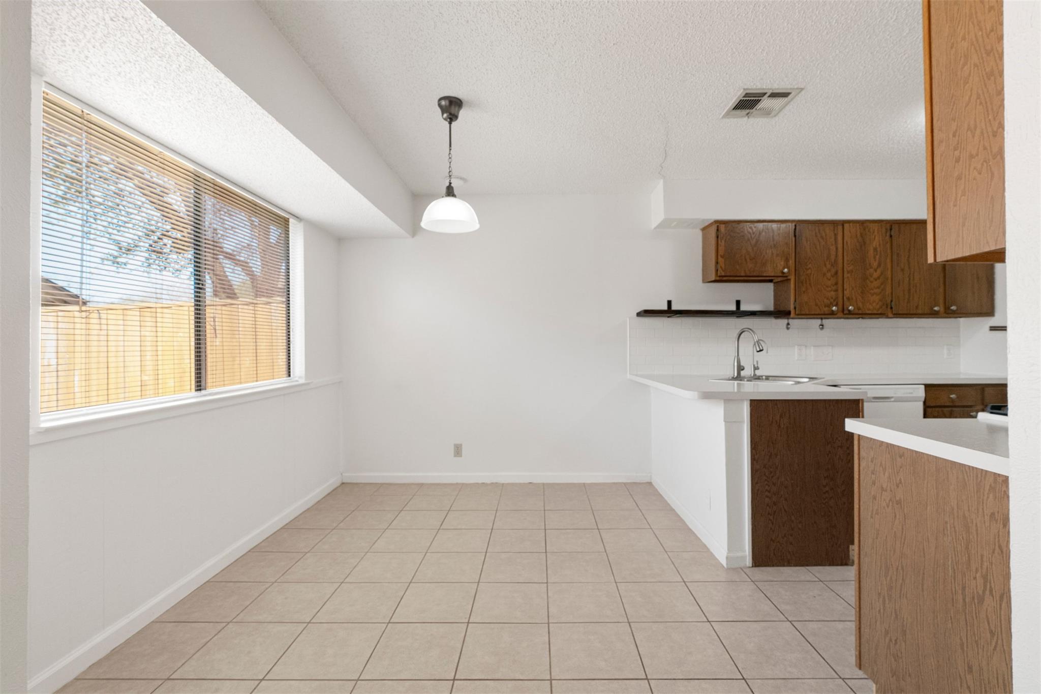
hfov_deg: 96.7
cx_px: 520
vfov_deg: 73.7
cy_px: 347
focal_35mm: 16
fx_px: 463
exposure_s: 1/13
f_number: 8
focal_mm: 16
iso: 2000
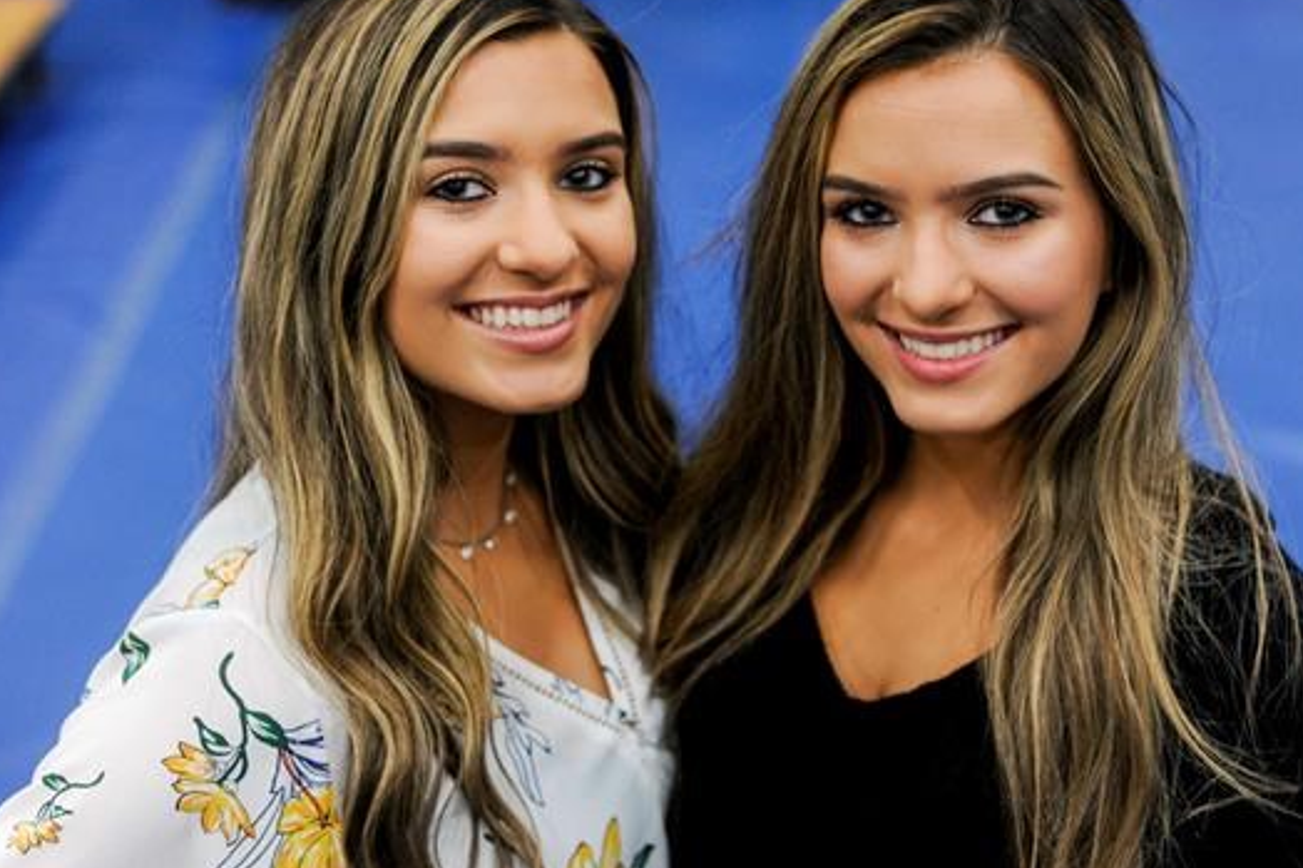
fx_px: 2243
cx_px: 714
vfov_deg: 21.9
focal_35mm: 62
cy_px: 342
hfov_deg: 32.4
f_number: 2.8
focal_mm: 50
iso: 1600
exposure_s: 1/200
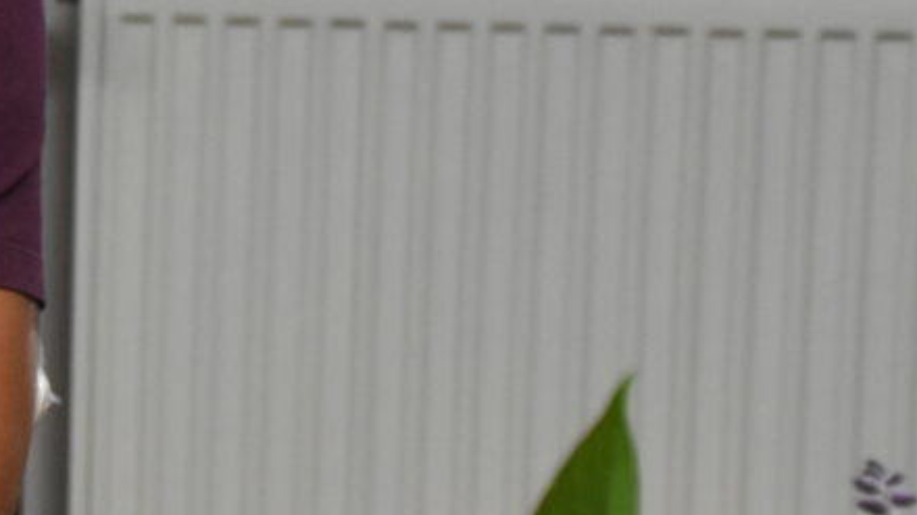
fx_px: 7109
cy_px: 125
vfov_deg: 4.1
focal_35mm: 292
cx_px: -317
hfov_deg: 7.3
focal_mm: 65
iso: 2200
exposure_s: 1/125
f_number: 5
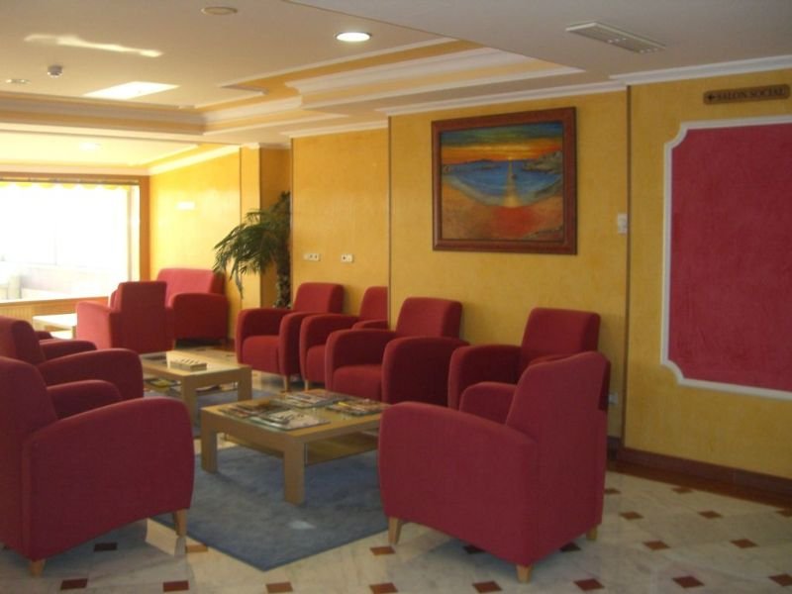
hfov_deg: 49.0
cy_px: 297
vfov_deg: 37.7
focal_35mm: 38
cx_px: 396
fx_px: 869
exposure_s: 1/60
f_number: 2.7
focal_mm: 6.2
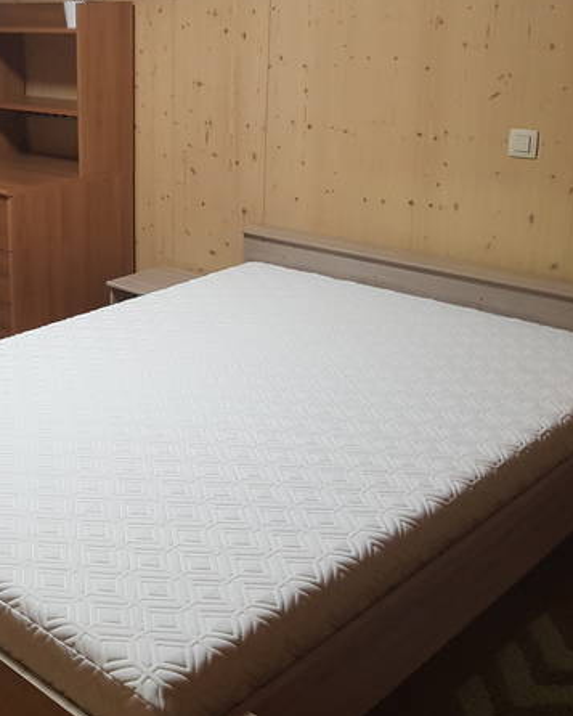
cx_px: 82
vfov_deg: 40.9
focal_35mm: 45
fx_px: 954
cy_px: 275
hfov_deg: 32.2
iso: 200
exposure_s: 1/33
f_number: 1.7
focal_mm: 4.2
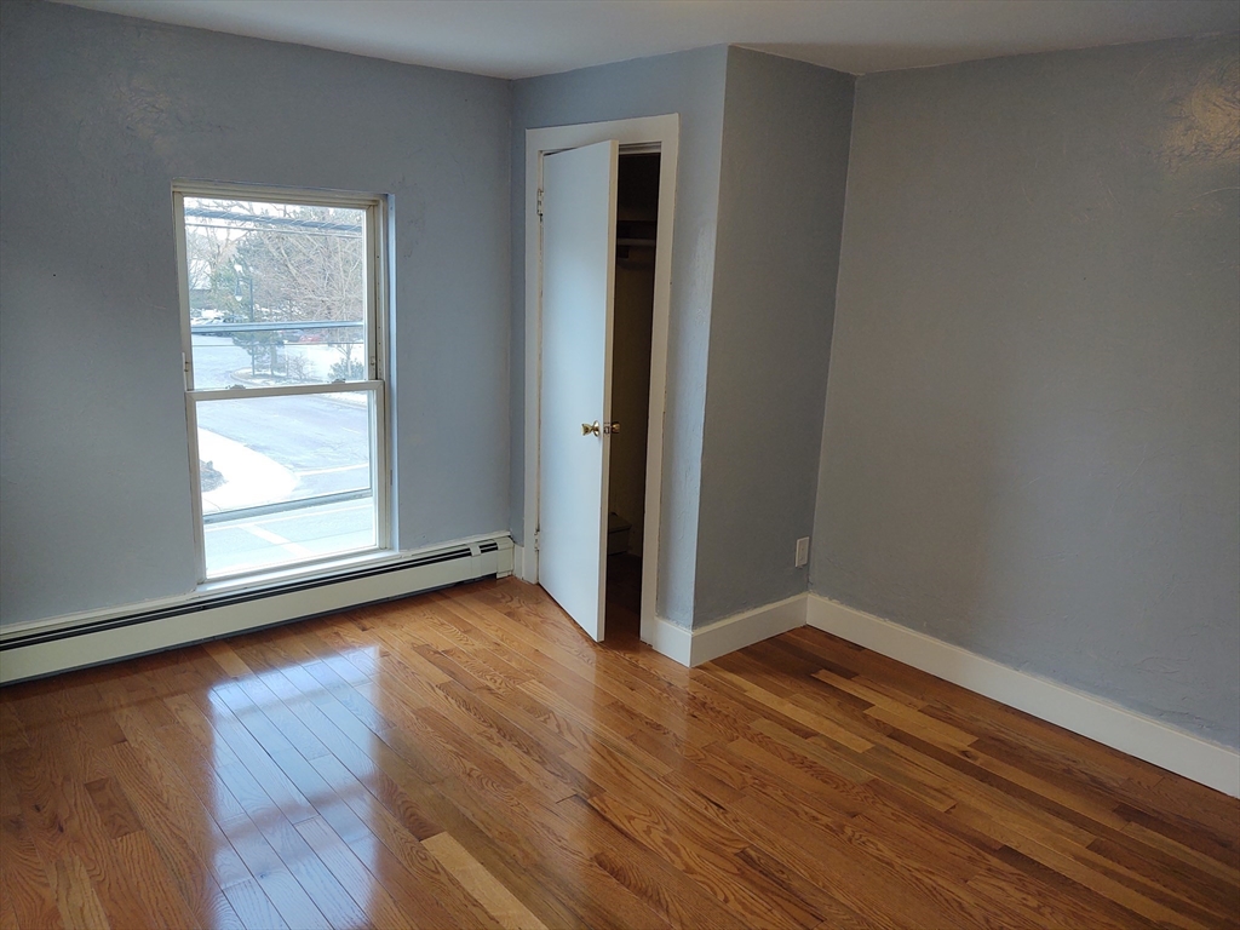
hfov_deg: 65.3
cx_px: 620
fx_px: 967
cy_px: 465
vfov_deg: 51.4
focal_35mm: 27
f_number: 1.7
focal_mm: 4.75
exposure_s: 1/100
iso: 100
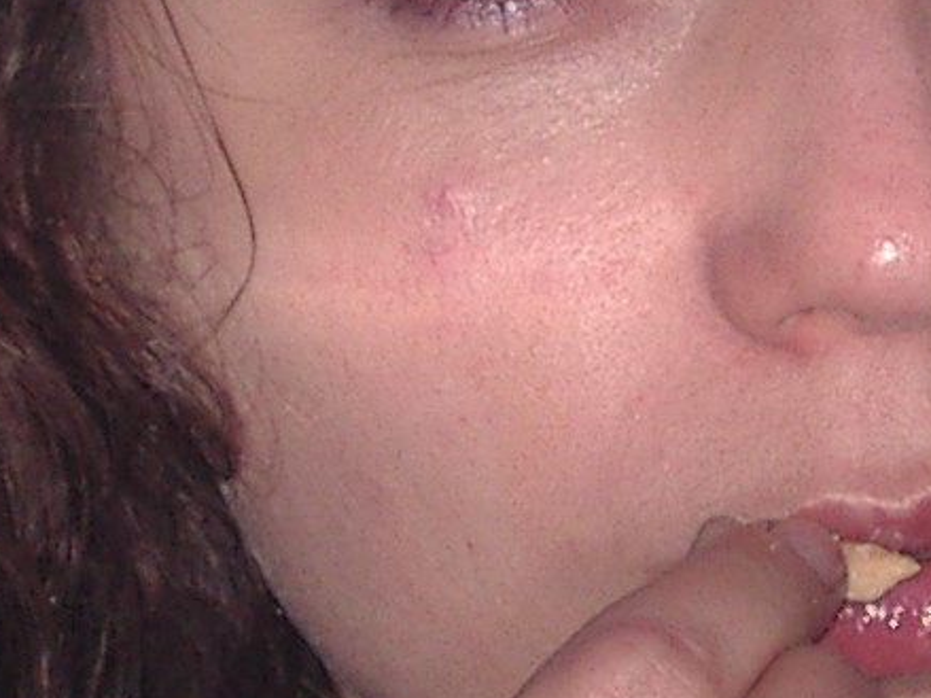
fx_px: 14304
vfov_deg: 2.8
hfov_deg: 3.7
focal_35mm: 532
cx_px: 918
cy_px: -127
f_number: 5
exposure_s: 1/125
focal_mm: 17.4
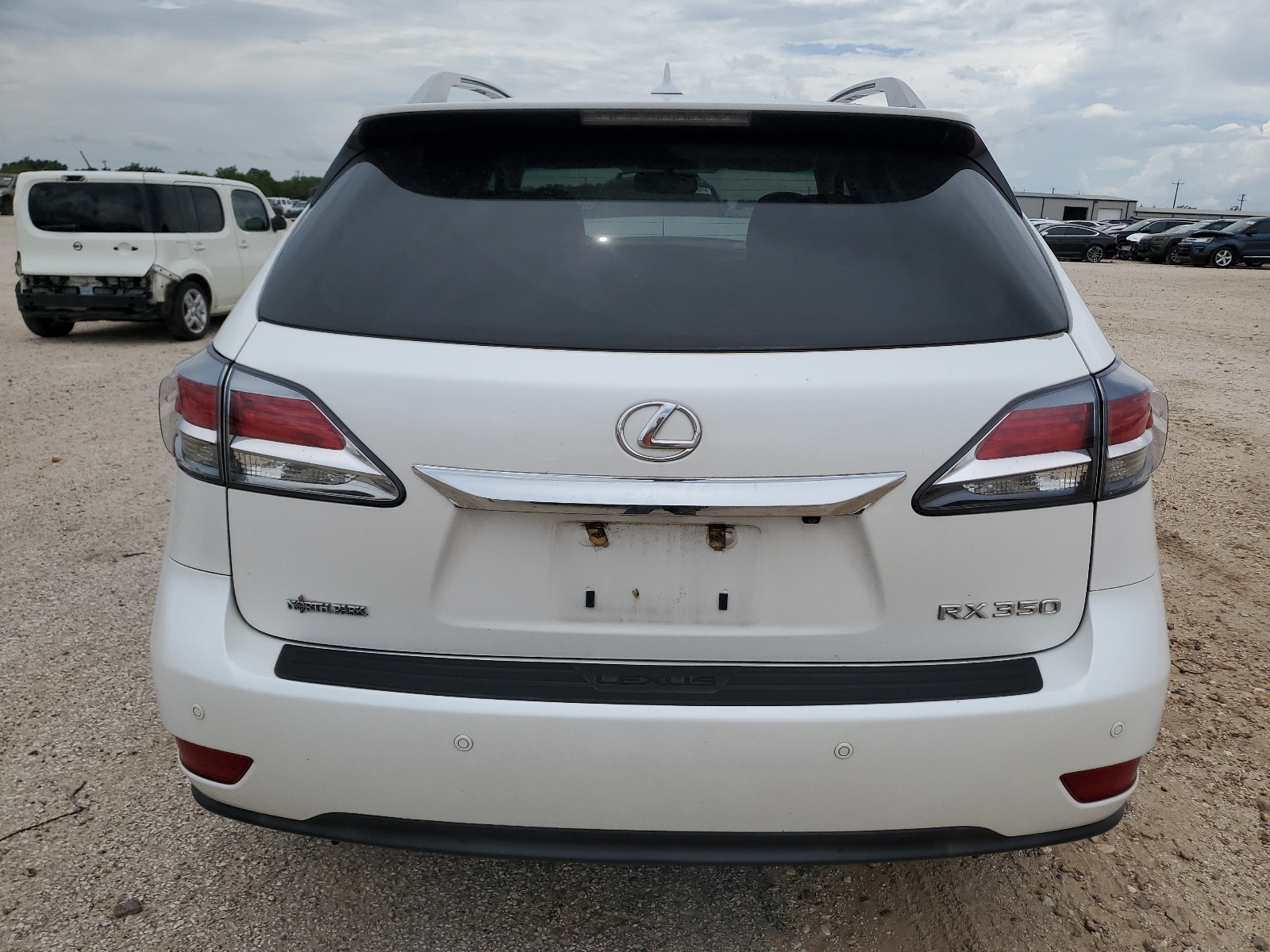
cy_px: 476
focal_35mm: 26
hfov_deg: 67.3
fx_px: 954
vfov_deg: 53.1
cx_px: 635
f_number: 1.5
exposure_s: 1/5000
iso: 50
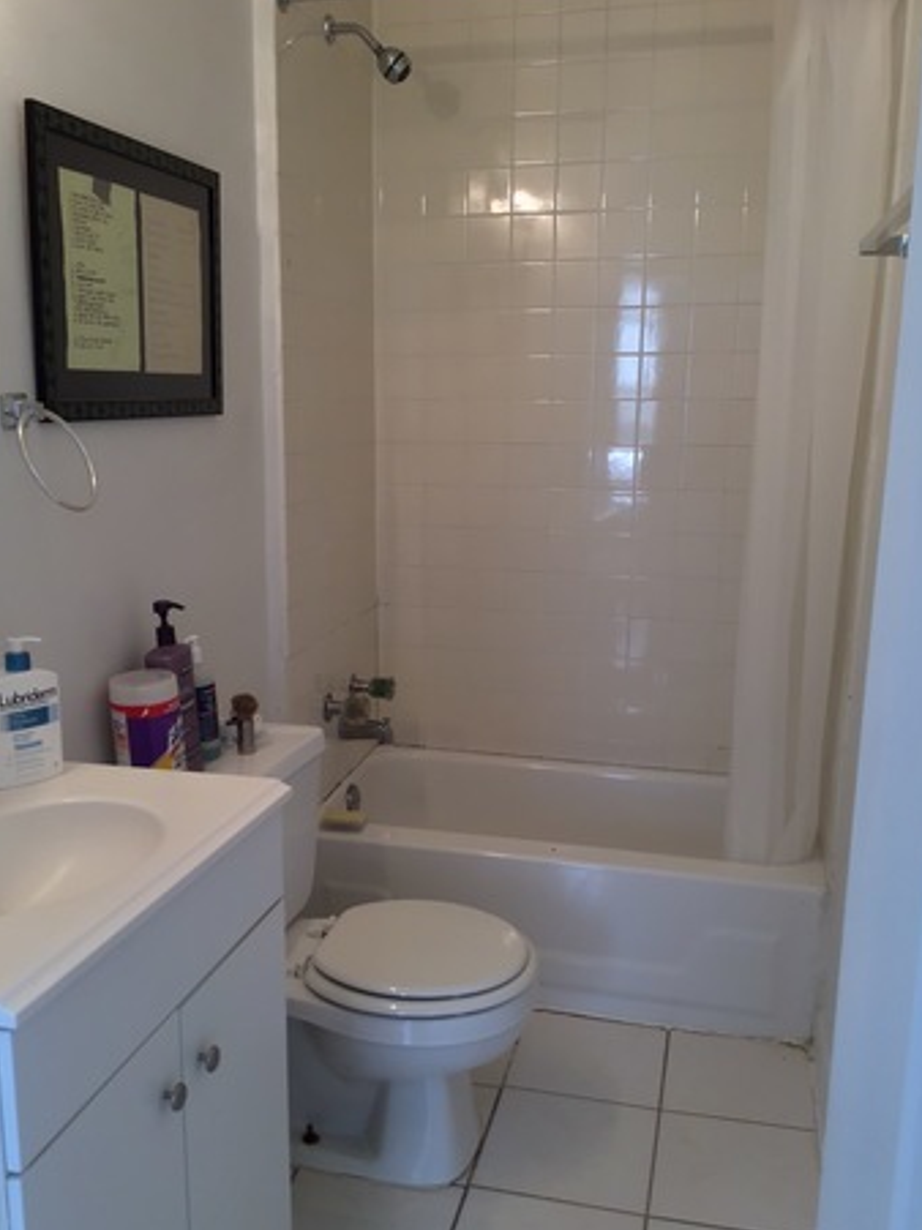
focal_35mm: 33
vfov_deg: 55.4
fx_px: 1172
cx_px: 445
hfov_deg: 42.9
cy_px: 630
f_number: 2.4
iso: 32
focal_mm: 3.3
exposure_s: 1/30
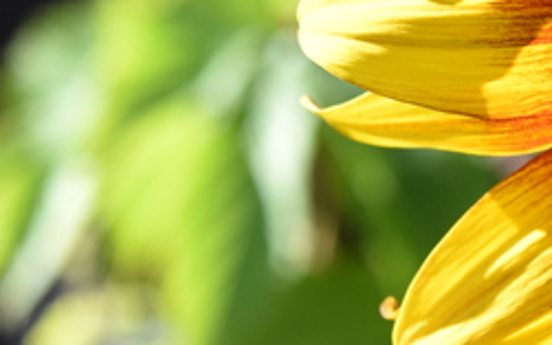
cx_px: 1034
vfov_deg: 5.6
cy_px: -125
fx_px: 3521
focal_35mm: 234
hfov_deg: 8.6
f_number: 6.3
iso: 100
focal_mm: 45
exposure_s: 1/160
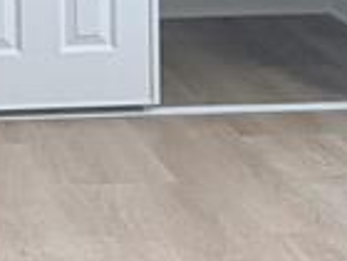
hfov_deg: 10.7
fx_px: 1764
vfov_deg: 8.4
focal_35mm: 176
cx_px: -233
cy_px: -15
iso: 200
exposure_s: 1/88
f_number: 1.78
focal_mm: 6.76
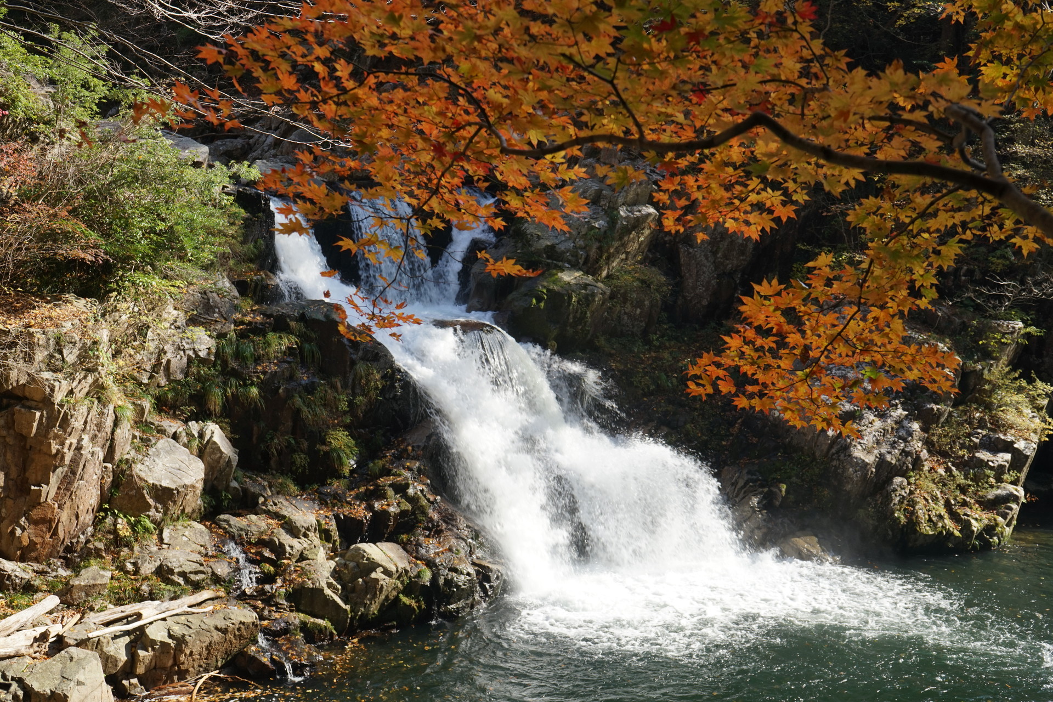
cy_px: 351
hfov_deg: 44.5
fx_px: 1287
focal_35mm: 44
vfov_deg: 30.5
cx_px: 526
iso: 100
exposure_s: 1/100
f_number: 8
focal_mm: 44
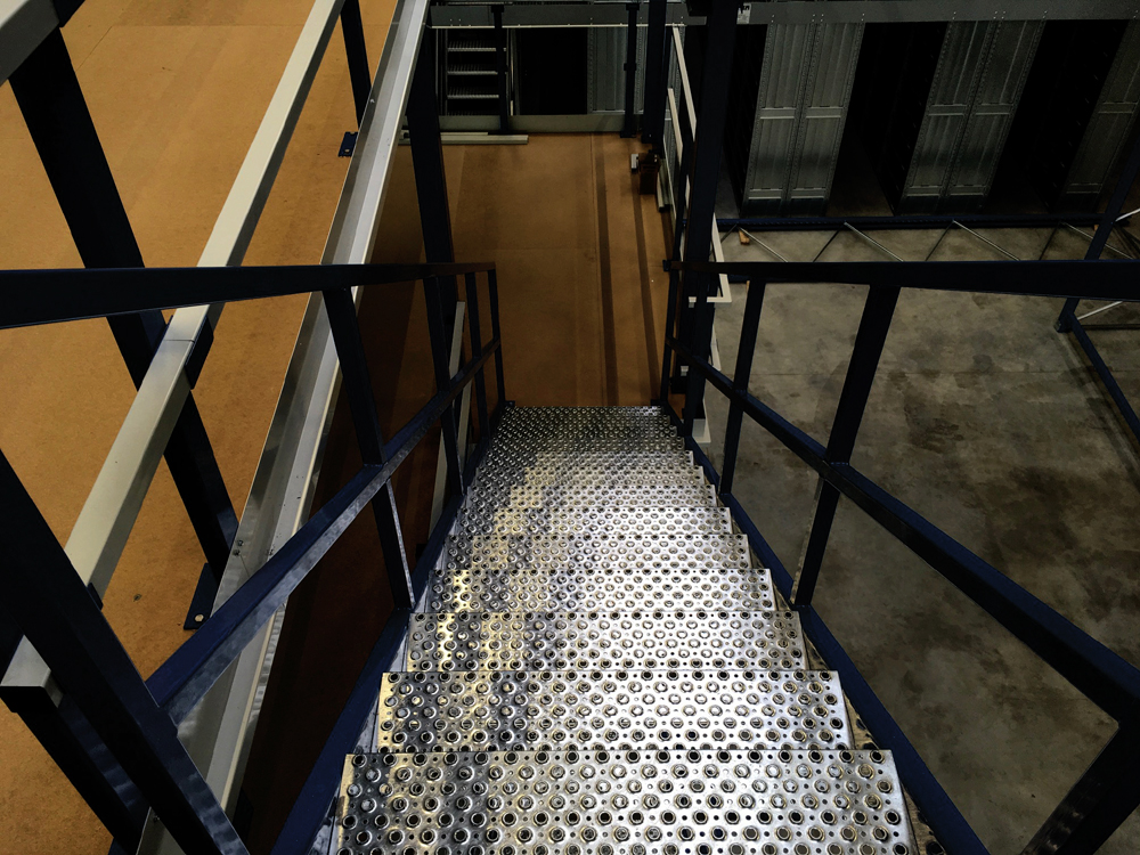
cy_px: 428
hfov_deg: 61.7
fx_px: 955
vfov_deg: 48.2
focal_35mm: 29
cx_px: 570
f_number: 2.2
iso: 32
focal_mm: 4.15
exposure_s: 1/50
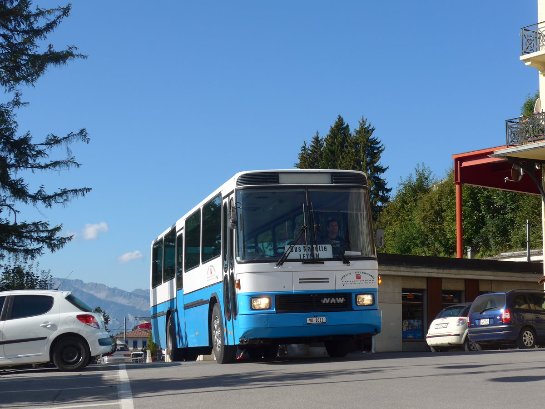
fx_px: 1102
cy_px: 204
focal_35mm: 70
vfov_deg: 21.0
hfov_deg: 27.8
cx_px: 272
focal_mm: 14.2
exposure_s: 1/800
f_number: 4.1
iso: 80
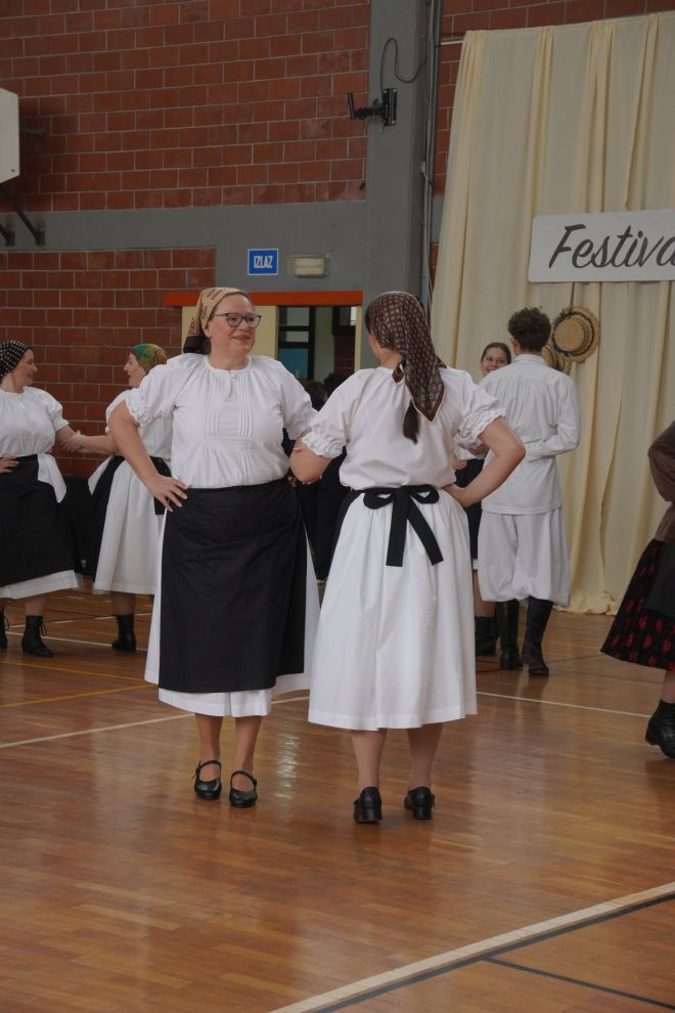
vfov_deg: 27.0
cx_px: 338
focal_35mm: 75
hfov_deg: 18.2
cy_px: 506
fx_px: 2109
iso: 1000
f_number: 6.3
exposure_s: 1/200
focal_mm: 50
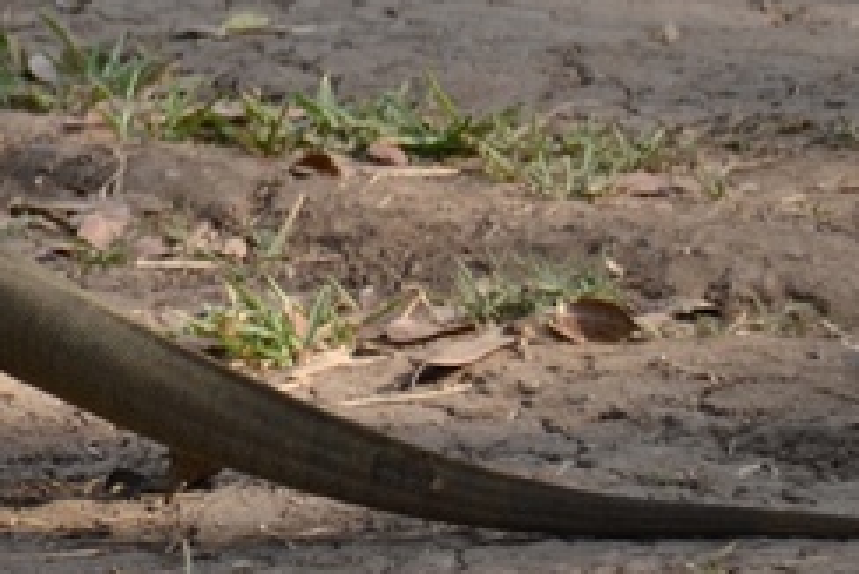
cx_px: -173
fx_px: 37316
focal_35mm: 1563
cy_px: 231
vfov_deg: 0.9
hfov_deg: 1.3
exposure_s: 1/250
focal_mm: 300
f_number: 5.6
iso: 100
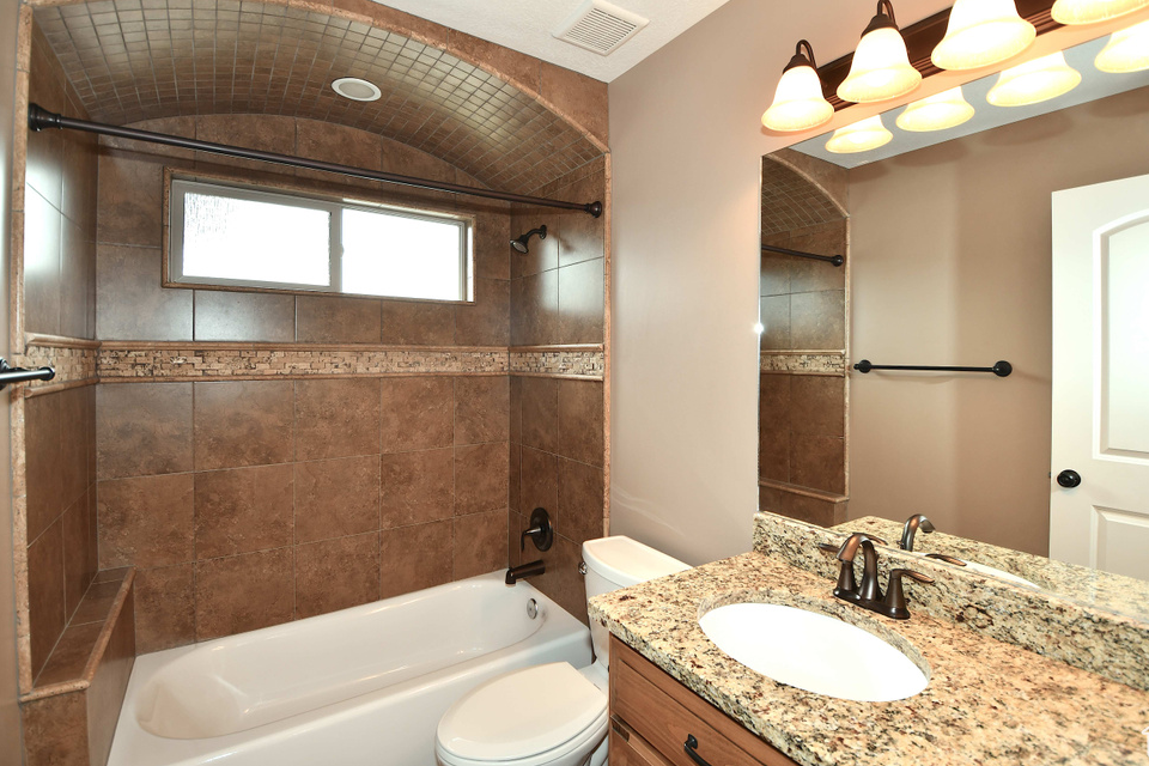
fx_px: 511
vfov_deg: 73.7
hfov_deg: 96.7
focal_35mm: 16
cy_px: 360
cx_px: 582
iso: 220
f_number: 4
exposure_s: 1/60
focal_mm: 10
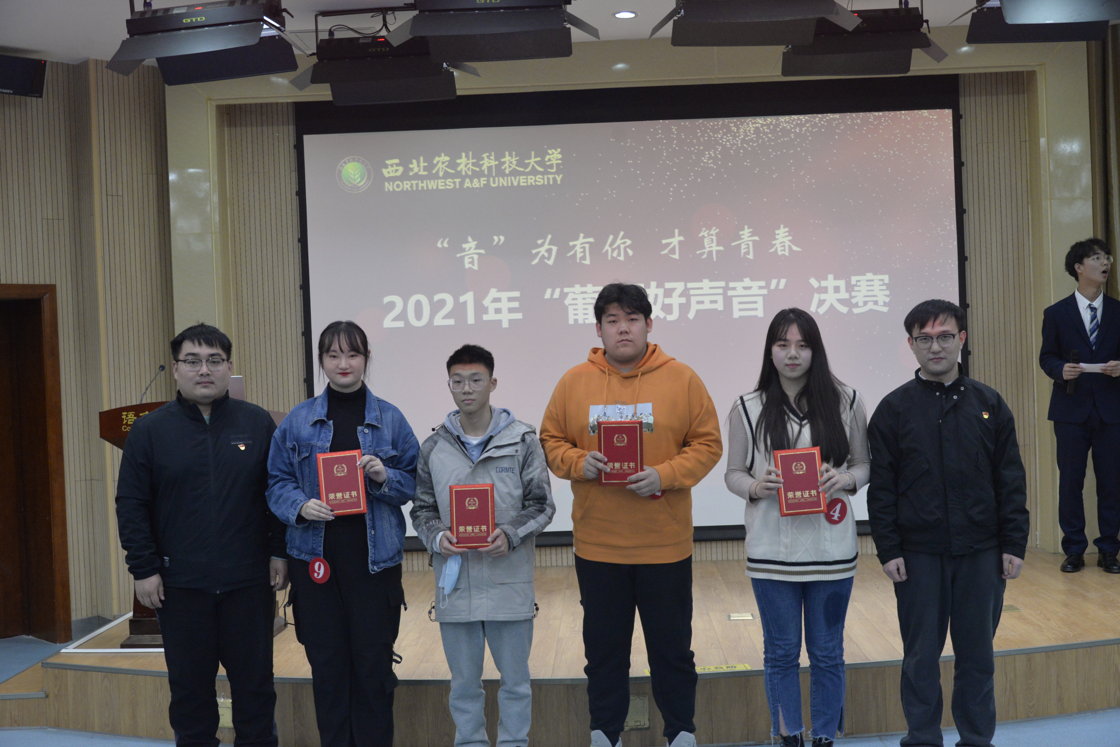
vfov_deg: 30.5
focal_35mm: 44
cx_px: 560
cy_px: 374
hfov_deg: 44.5
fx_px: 1369
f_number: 5.6
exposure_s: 1/125
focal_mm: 44
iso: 4000
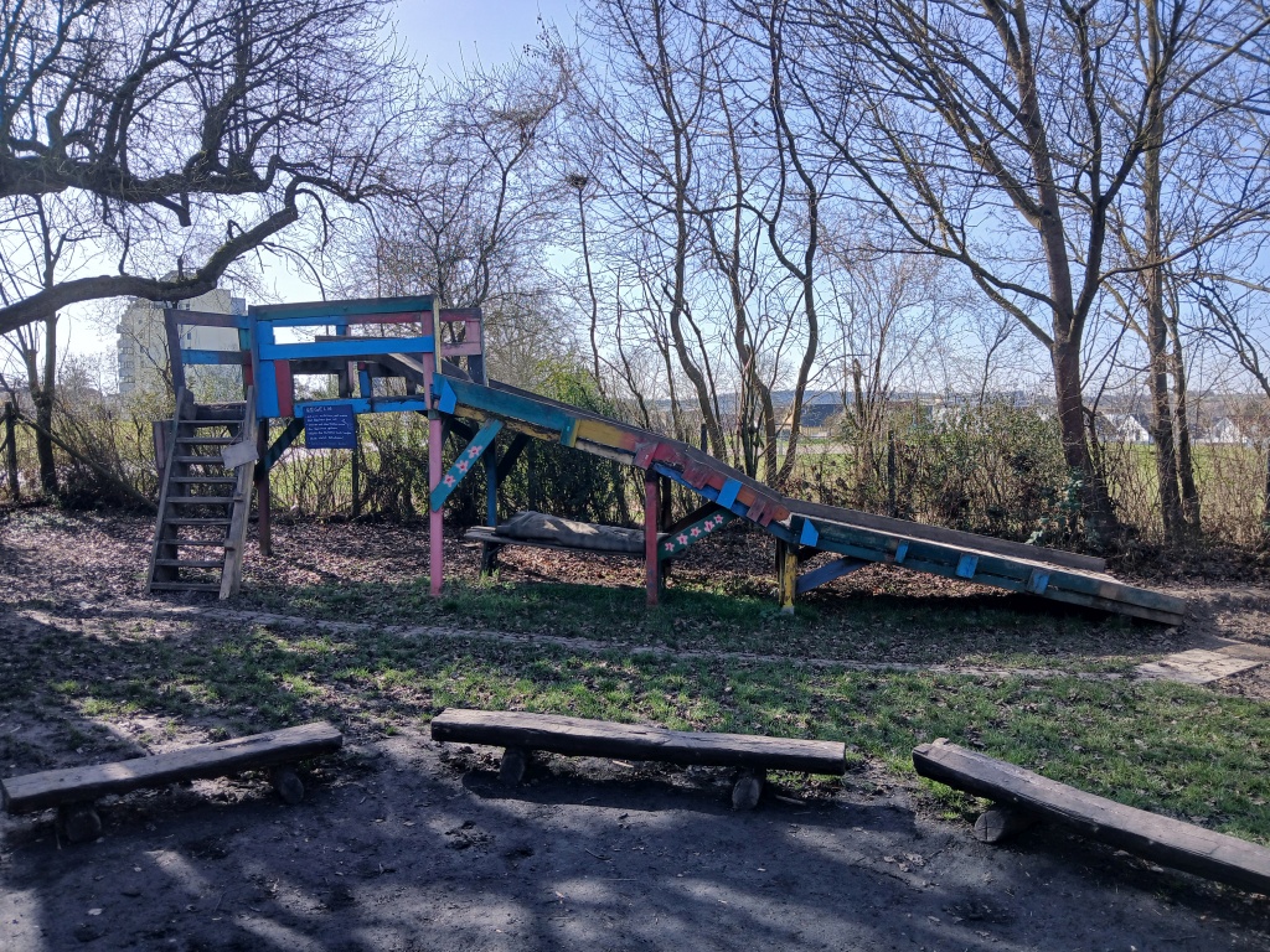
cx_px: 635
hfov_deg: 67.3
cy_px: 476
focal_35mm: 26
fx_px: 954
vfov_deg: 53.1
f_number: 1.8
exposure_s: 1/300
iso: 20
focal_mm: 3.98
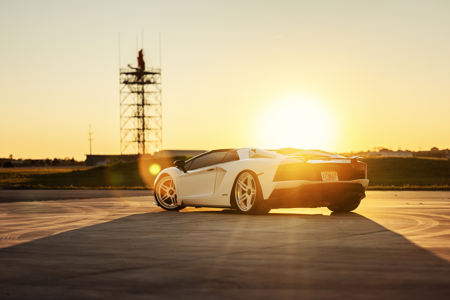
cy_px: 148
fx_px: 950
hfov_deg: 26.7
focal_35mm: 76
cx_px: 225
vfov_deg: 17.9
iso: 100
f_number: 2
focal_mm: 75
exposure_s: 1/800
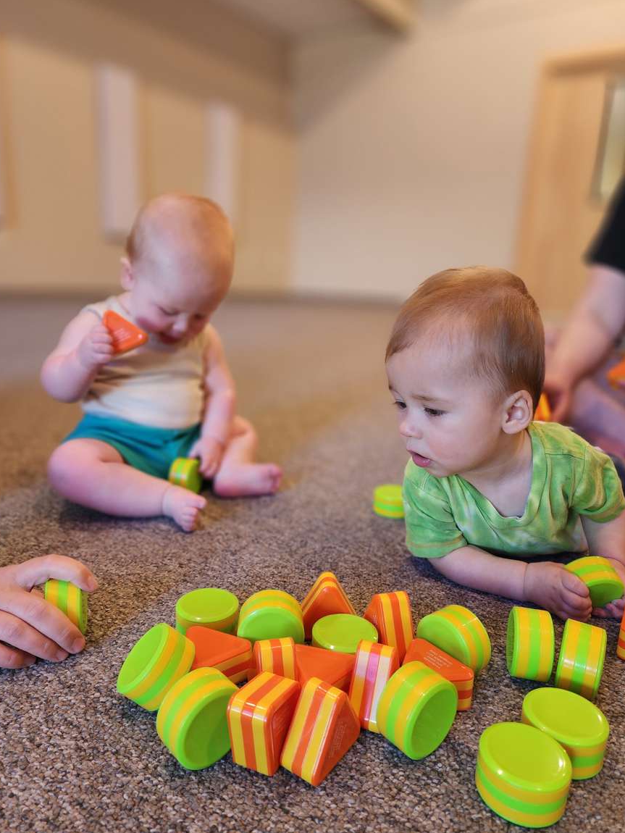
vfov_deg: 71.6
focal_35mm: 24
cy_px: 420
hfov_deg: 56.8
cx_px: 315
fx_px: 578
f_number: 1.8
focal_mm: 6.4
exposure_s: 1/60
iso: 250
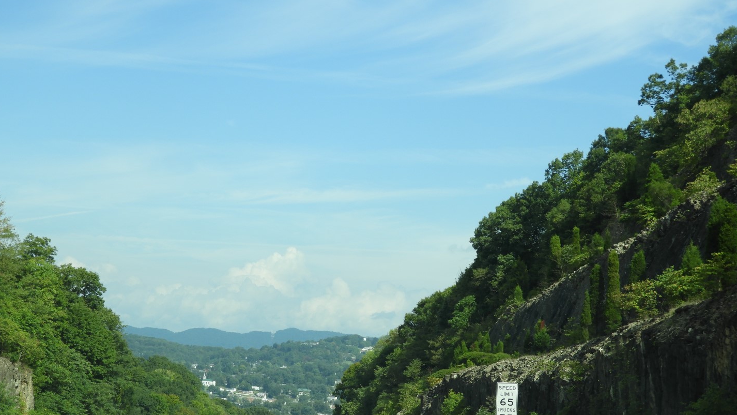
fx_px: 1505
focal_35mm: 77
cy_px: 274
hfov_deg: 27.5
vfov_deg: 15.7
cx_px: 366
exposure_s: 1/500
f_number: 4.5
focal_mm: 12.5
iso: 100
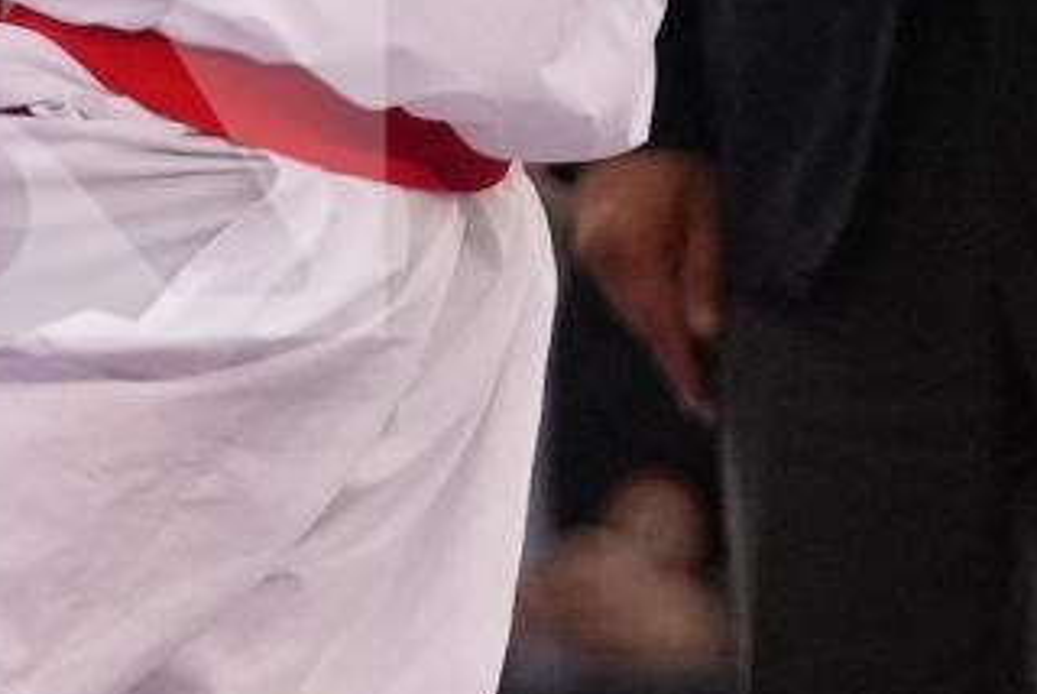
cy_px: 42
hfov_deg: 1.4
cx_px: -1014
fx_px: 43881
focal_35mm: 1522
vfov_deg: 0.9
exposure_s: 1/1000
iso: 2000
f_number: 2.8
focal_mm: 181
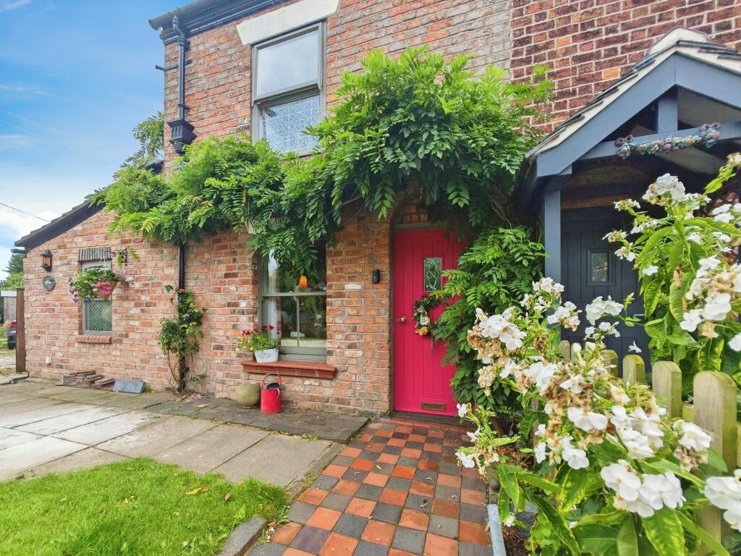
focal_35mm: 13
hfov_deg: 106.2
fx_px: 278
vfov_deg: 89.9
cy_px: 278
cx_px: 370
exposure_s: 1/430
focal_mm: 1.82
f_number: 2
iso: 80
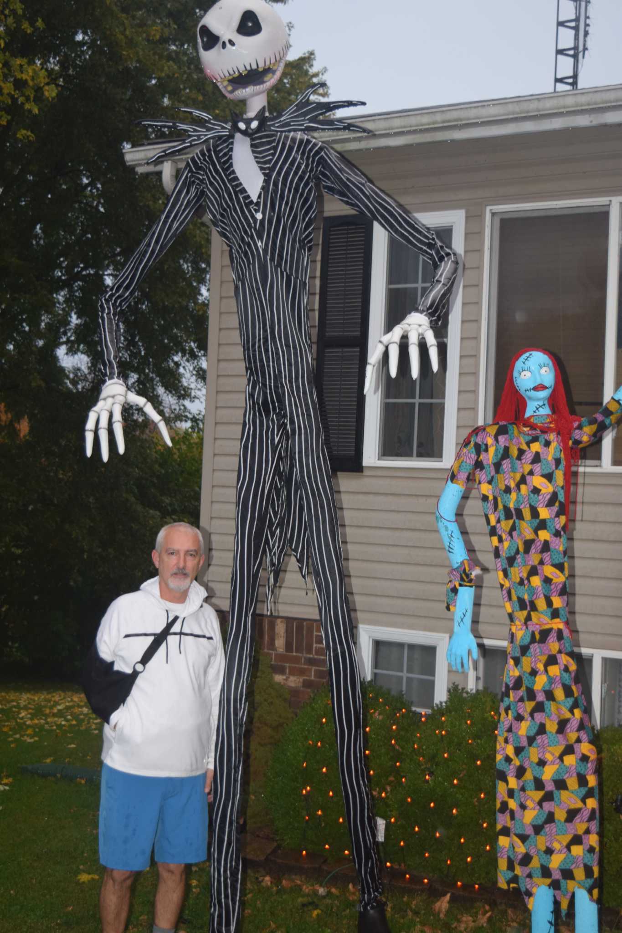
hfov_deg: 28.1
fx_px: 1244
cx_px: 311
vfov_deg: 41.1
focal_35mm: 48
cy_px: 466
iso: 800
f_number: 4.5
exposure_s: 1/80
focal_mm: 32
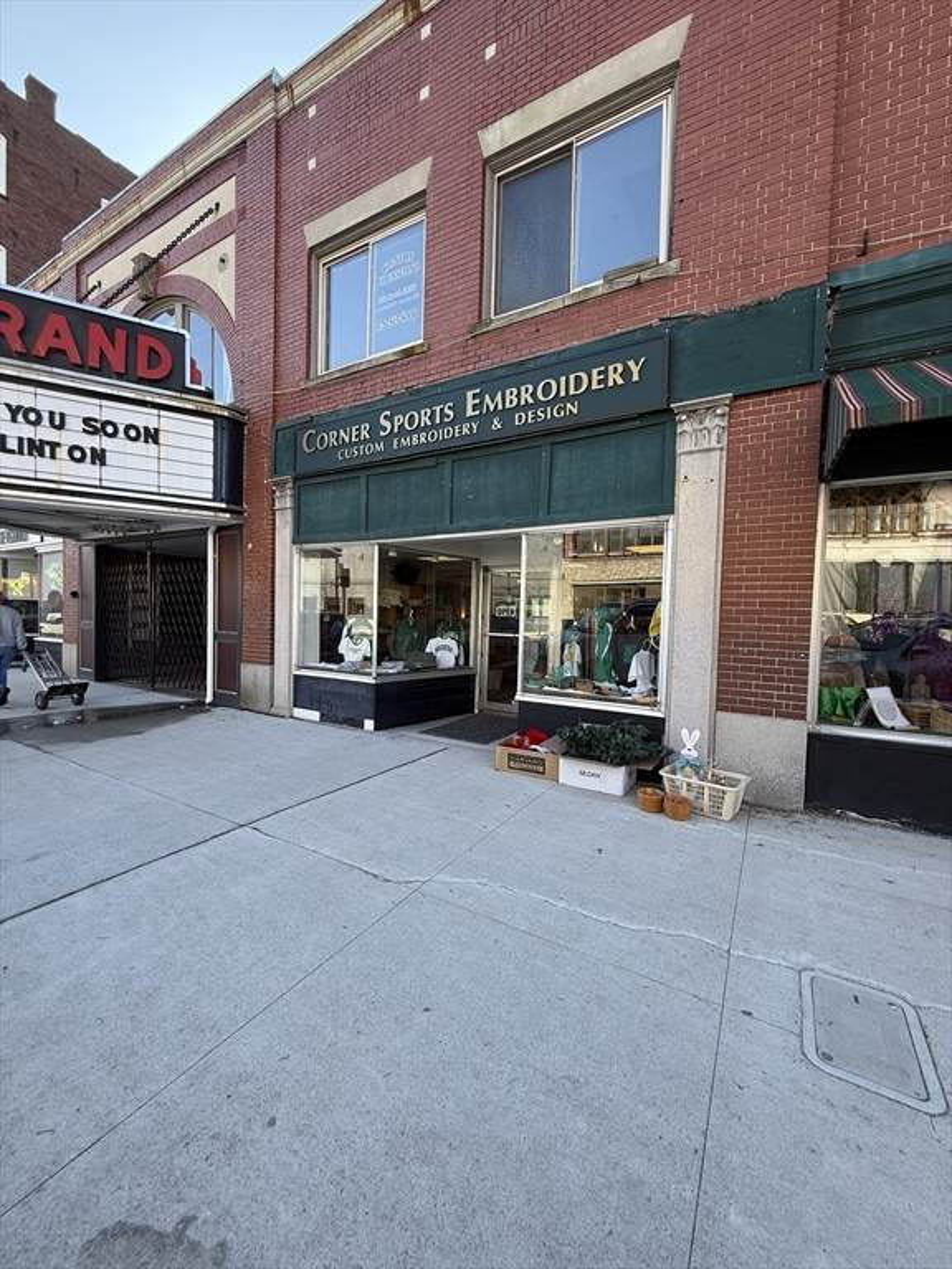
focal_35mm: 14
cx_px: 476
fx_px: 513
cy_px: 634
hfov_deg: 85.7
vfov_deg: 102.1
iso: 50
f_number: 2.2
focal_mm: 2.22
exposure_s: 1/184
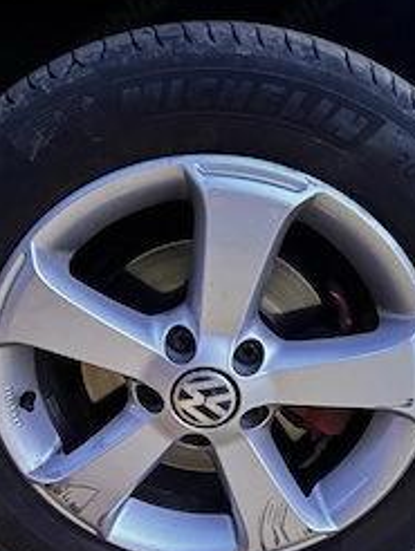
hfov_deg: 36.9
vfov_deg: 46.8
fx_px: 622
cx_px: 191
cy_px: 381
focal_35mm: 39
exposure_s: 1/9
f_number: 1.78
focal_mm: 6.86
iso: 1600
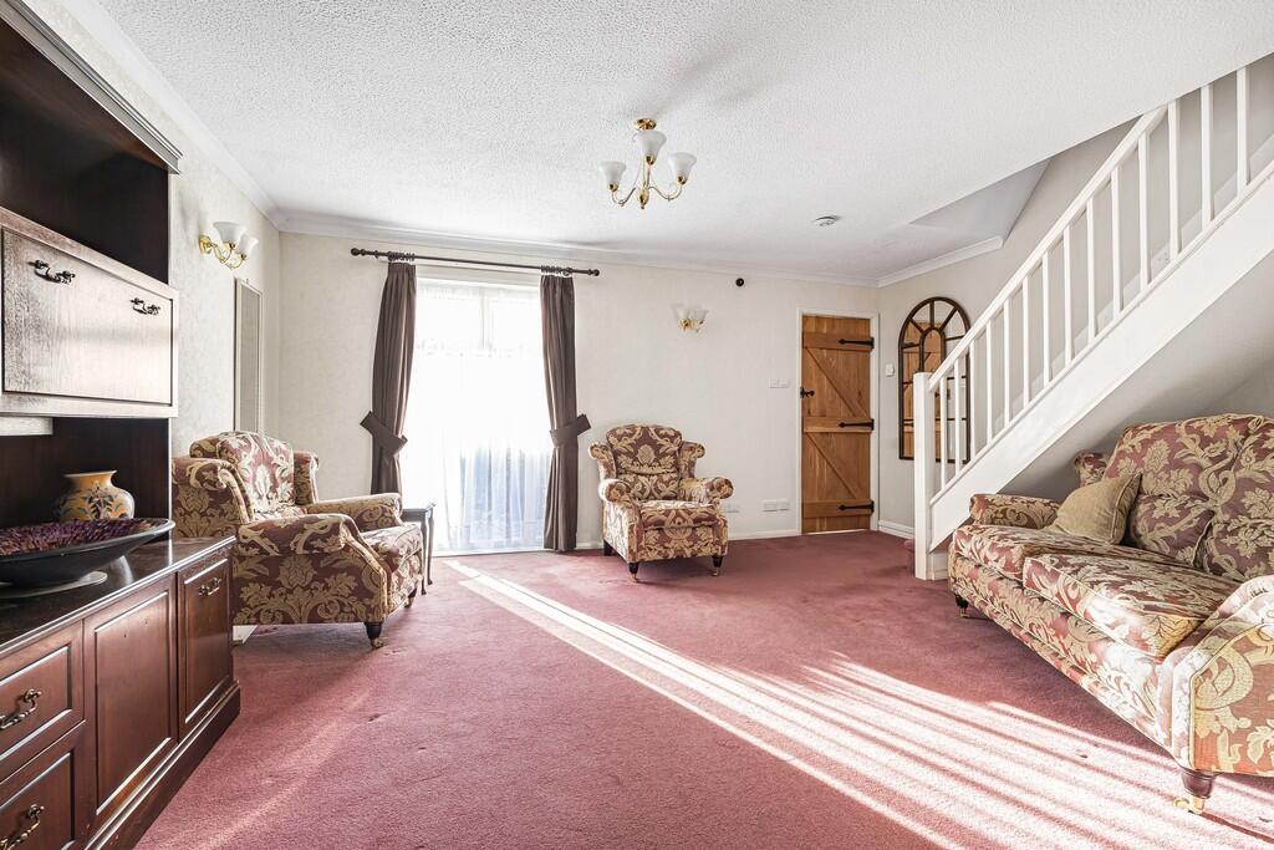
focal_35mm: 16
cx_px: 637
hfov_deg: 96.7
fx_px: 566
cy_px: 425
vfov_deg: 73.8
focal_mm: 16
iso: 200
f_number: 8
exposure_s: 1/15
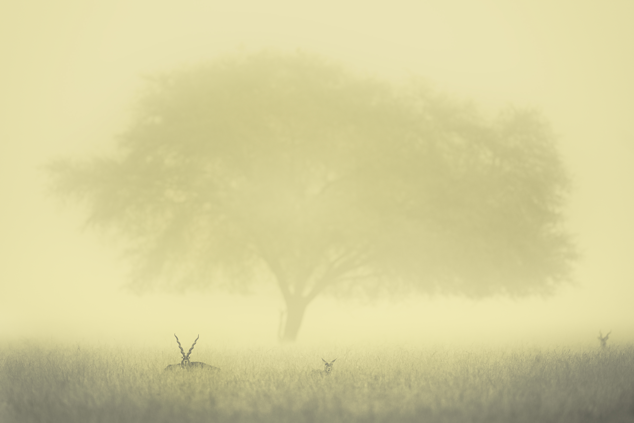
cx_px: 317
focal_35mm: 600
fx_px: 10566
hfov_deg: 3.4
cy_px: 212
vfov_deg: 2.3
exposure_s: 1/200
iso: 400
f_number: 4
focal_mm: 600
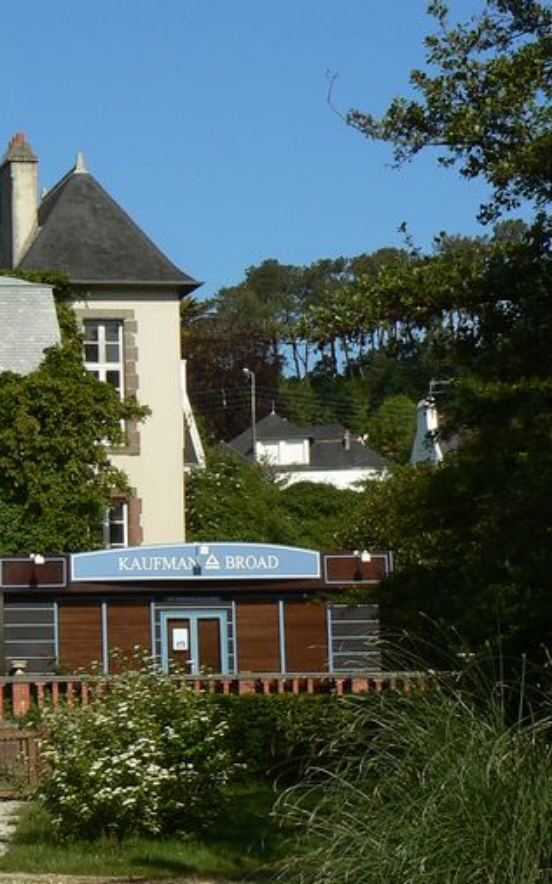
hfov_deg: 11.4
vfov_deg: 18.4
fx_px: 2721
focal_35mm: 113
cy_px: 444
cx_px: -33
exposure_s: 1/400
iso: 80
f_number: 5.6
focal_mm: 9.6
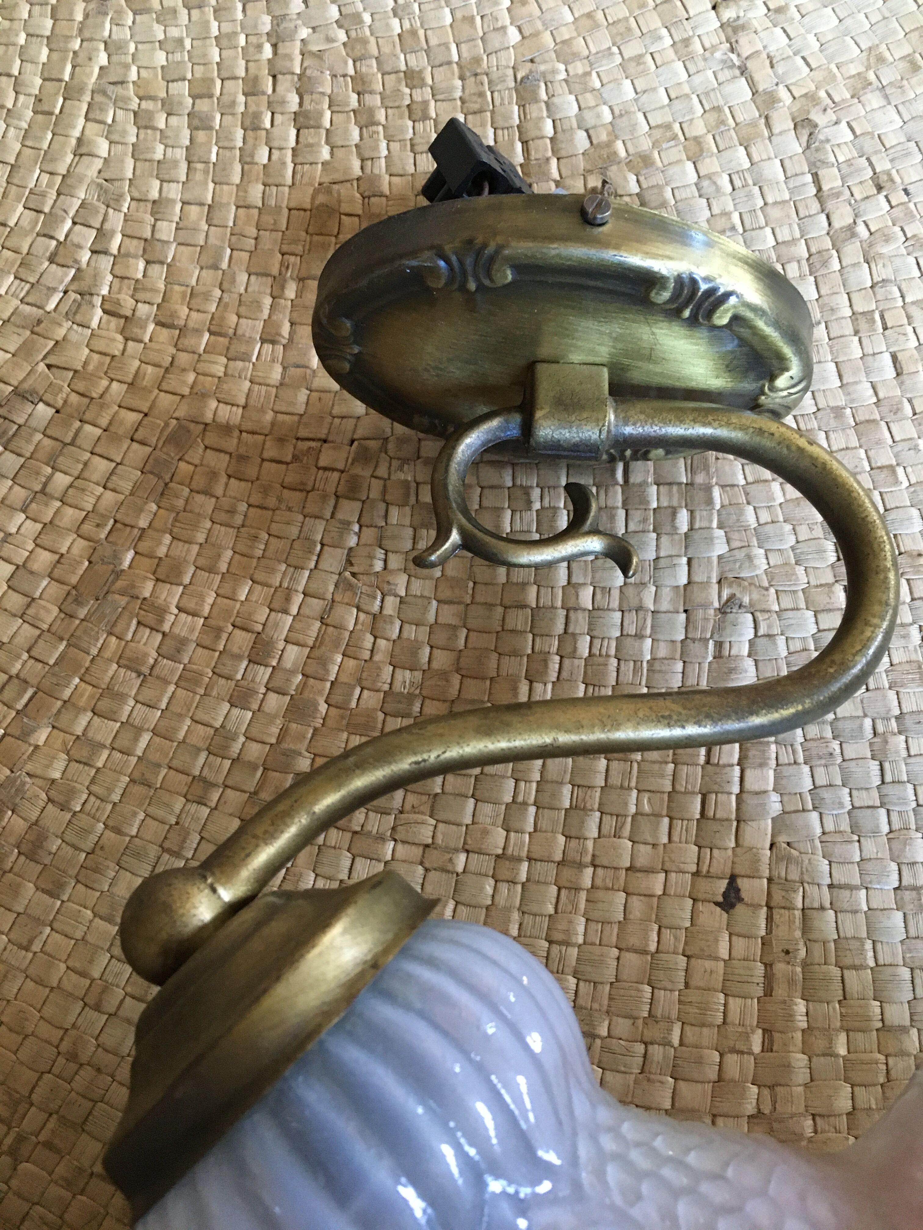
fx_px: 1031
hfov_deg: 48.2
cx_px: 462
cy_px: 615
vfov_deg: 61.7
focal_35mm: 29
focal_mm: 4.15
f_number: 2.2
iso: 200
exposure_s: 1/17
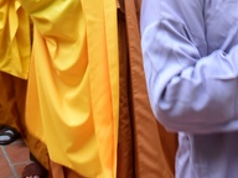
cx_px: 145
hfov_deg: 15.9
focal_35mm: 124
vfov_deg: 11.7
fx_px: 853
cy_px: -48
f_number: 22
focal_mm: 38
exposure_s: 1/20
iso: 1250
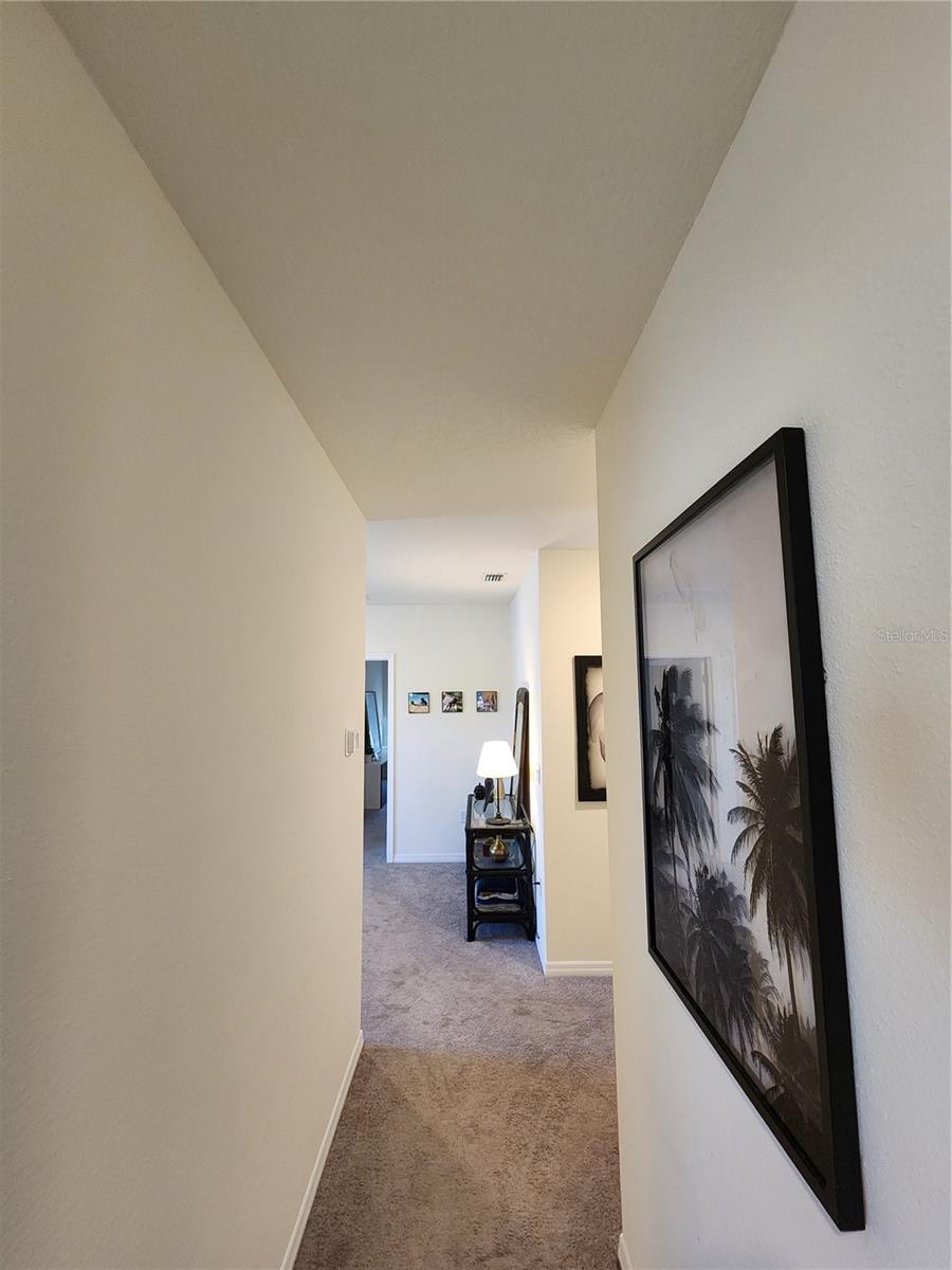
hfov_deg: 89.9
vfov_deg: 106.2
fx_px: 477
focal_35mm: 13
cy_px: 635
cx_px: 476
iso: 400
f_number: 2.2
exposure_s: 1/60
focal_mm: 2.2
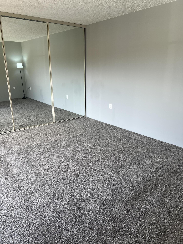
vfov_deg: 67.3
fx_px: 183
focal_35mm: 26
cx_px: 92
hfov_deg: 53.1
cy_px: 122
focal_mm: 5.7
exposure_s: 1/120
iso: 64
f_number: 1.5
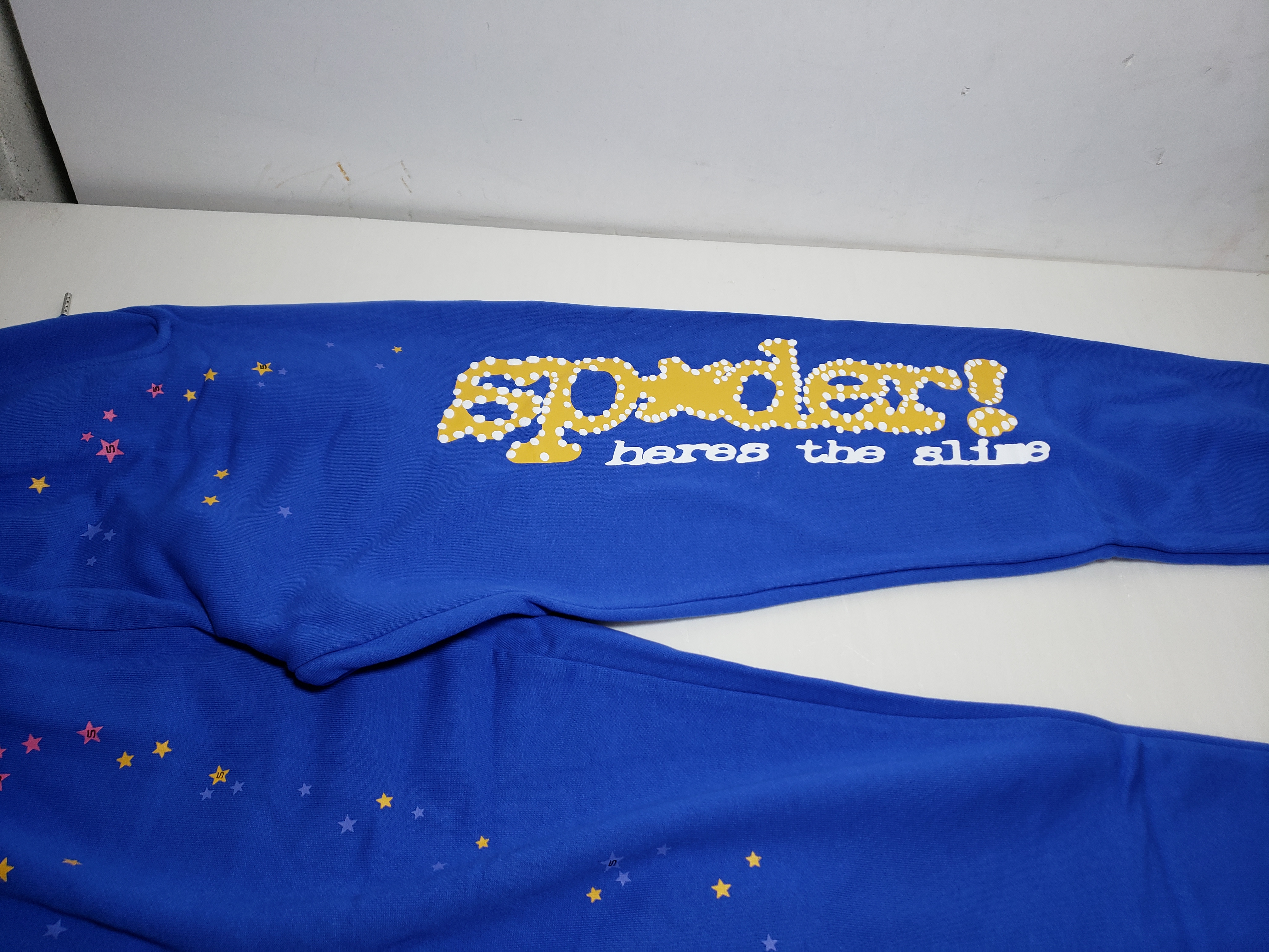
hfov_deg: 67.3
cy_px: 476
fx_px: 953
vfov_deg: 53.1
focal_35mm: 26
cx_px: 634
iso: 50
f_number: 1.5
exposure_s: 1/449
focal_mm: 4.3
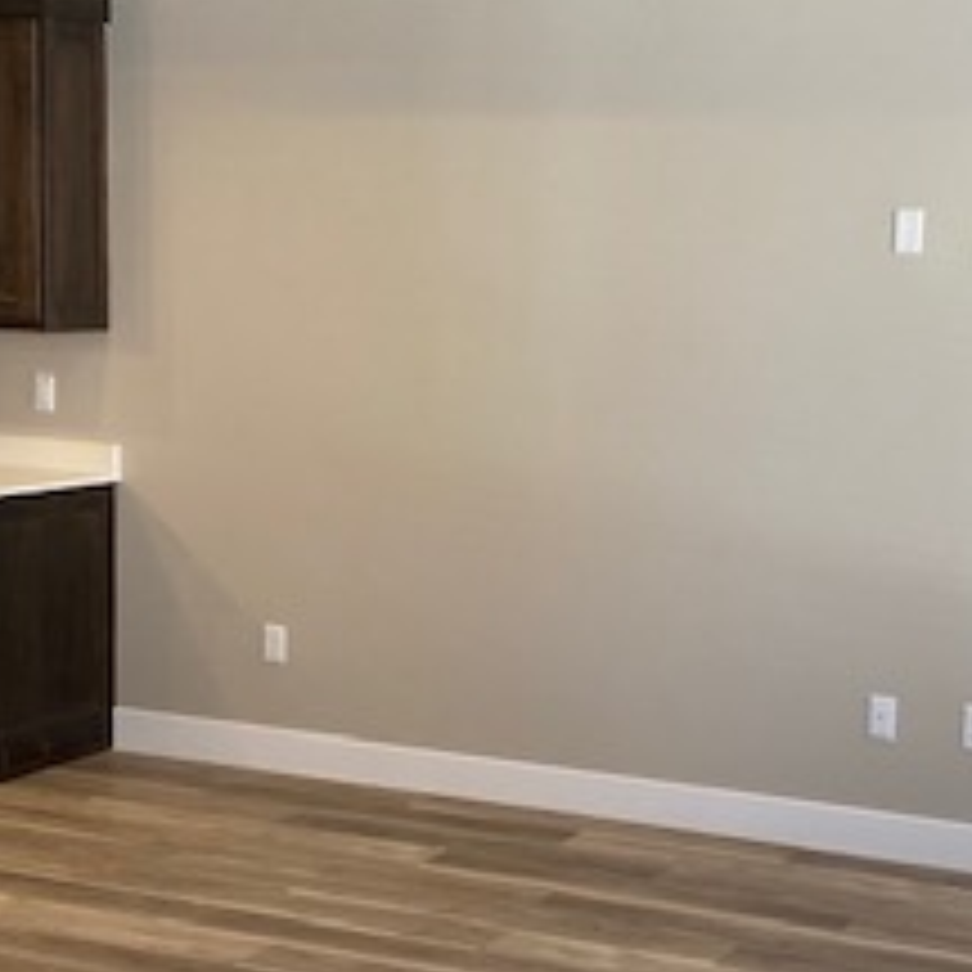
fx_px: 2160
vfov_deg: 25.3
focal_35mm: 68
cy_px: 558
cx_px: 630
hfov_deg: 25.3
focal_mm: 4.25
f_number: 1.8
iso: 125
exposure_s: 1/120
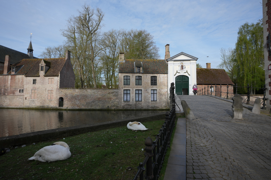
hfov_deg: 90.0
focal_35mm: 18
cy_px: 90
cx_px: 136
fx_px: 135
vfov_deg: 67.3
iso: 250
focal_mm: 18
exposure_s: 1/2500
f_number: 3.5
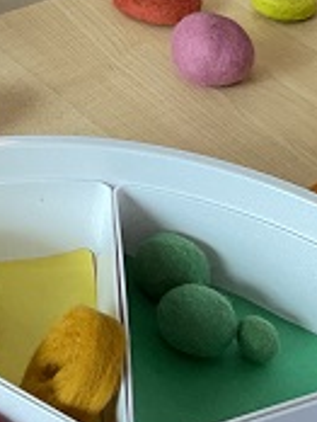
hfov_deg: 12.6
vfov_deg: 16.6
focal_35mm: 111
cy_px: -138
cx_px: -184
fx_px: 1352
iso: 64
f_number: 1.8
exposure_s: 1/60
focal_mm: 3
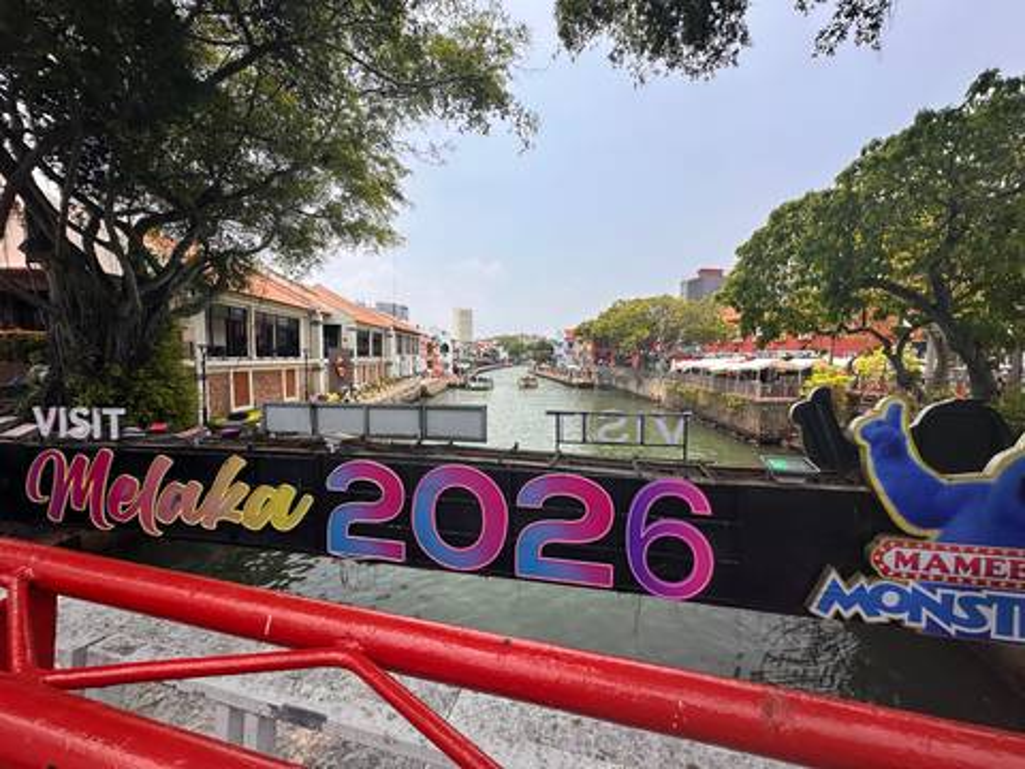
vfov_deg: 85.7
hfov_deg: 102.1
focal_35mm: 14
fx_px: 415
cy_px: 384
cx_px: 512
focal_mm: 2.22
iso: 50
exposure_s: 1/2212
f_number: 2.2
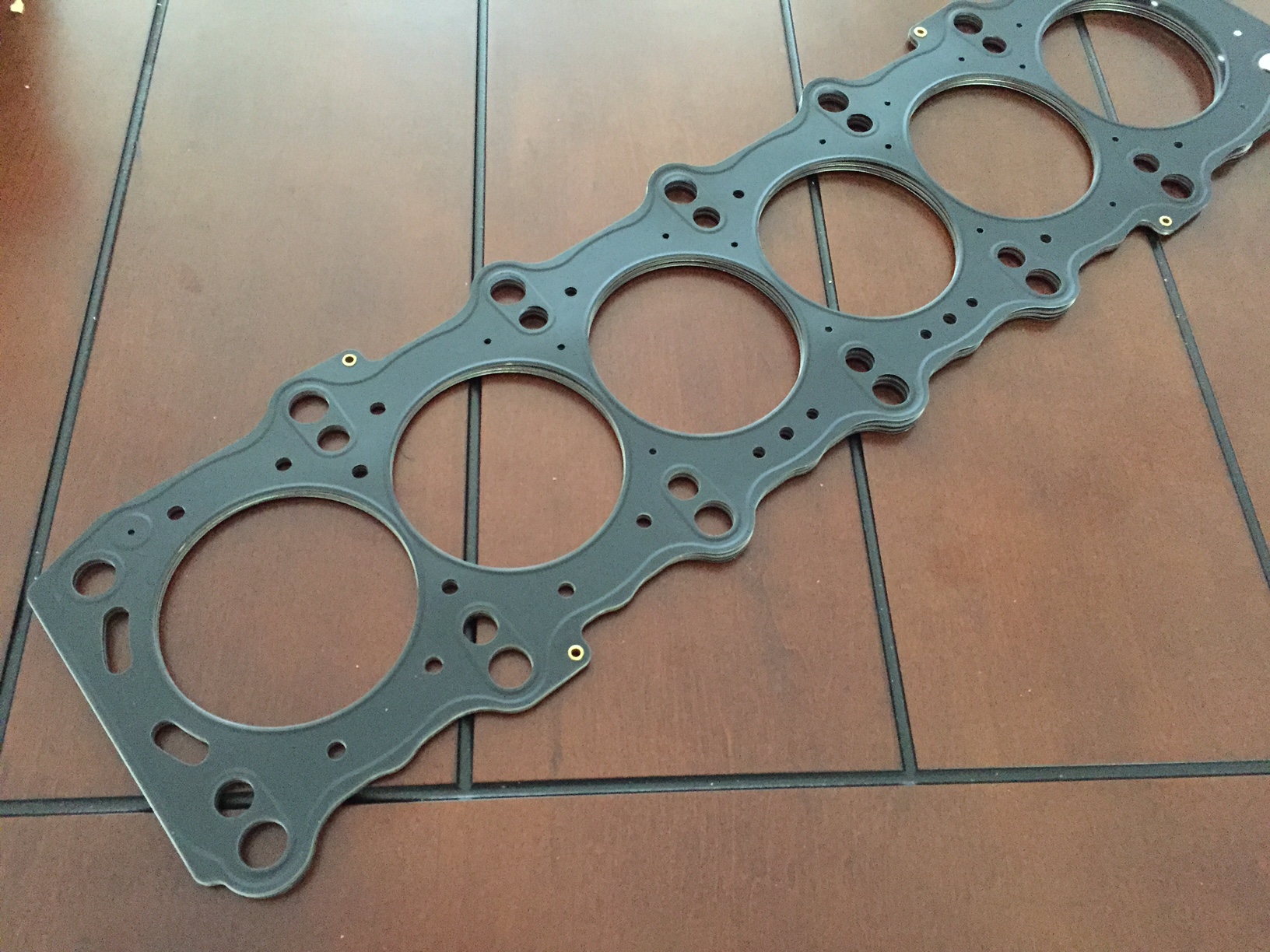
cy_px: 476
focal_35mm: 29
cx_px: 635
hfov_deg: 61.7
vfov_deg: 48.2
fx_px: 1064
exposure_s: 1/15
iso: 400
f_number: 2.2
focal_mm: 4.15
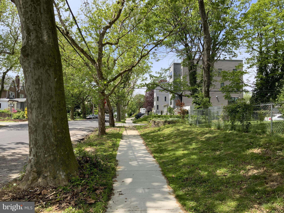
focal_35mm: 29
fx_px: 238
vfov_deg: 48.2
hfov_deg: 61.7
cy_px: 106
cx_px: 142
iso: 16
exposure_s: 1/883
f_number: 1.8
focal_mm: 3
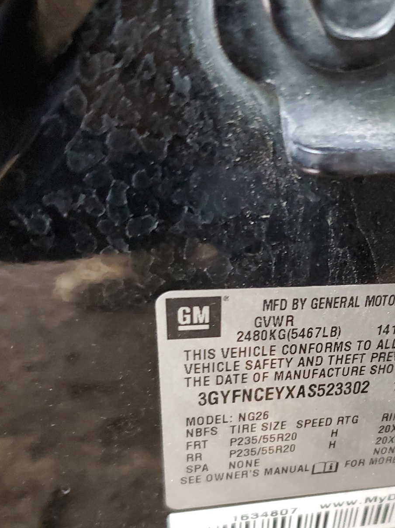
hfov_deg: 30.7
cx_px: 318
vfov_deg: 40.8
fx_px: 700
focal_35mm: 46
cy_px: 344
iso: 377
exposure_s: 1/60.2
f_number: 1.5
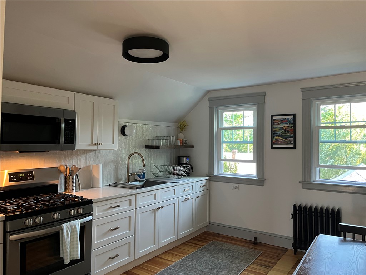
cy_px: 138
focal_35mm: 26
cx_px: 183
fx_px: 275
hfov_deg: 67.3
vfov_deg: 53.1
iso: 250
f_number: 1.6
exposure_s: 1/60
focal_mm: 5.1
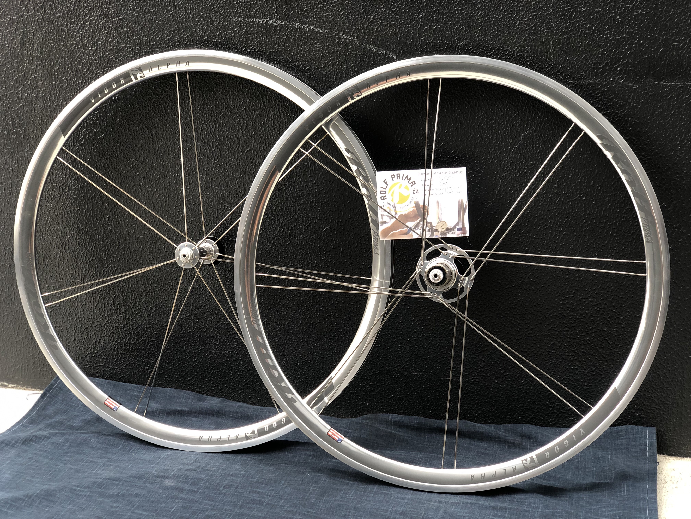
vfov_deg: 28.0
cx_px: 346
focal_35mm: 52
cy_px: 260
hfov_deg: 36.8
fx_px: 1038
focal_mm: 6
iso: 32
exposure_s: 1/60
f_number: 2.4
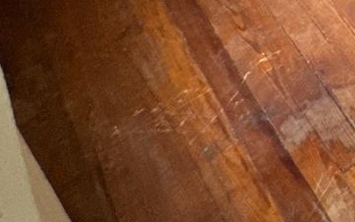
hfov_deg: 17.0
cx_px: 738
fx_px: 812
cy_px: -318
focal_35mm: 84
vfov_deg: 12.2
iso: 250
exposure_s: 1/60
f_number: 2.2
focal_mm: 2.22
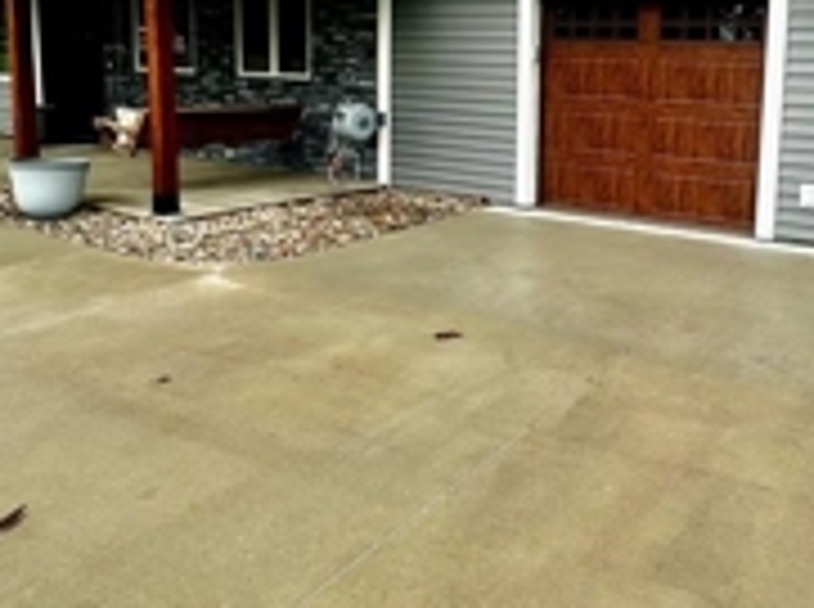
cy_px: 158
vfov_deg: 43.9
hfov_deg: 54.6
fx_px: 728
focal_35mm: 31
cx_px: 648
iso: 40
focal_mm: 2.22
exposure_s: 1/216
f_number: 2.2
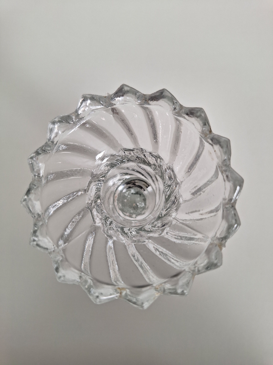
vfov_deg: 73.9
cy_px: 182
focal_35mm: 23
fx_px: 242
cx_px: 136
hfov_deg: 58.9
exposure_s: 1/50
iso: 40
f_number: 1.8
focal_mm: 5.54
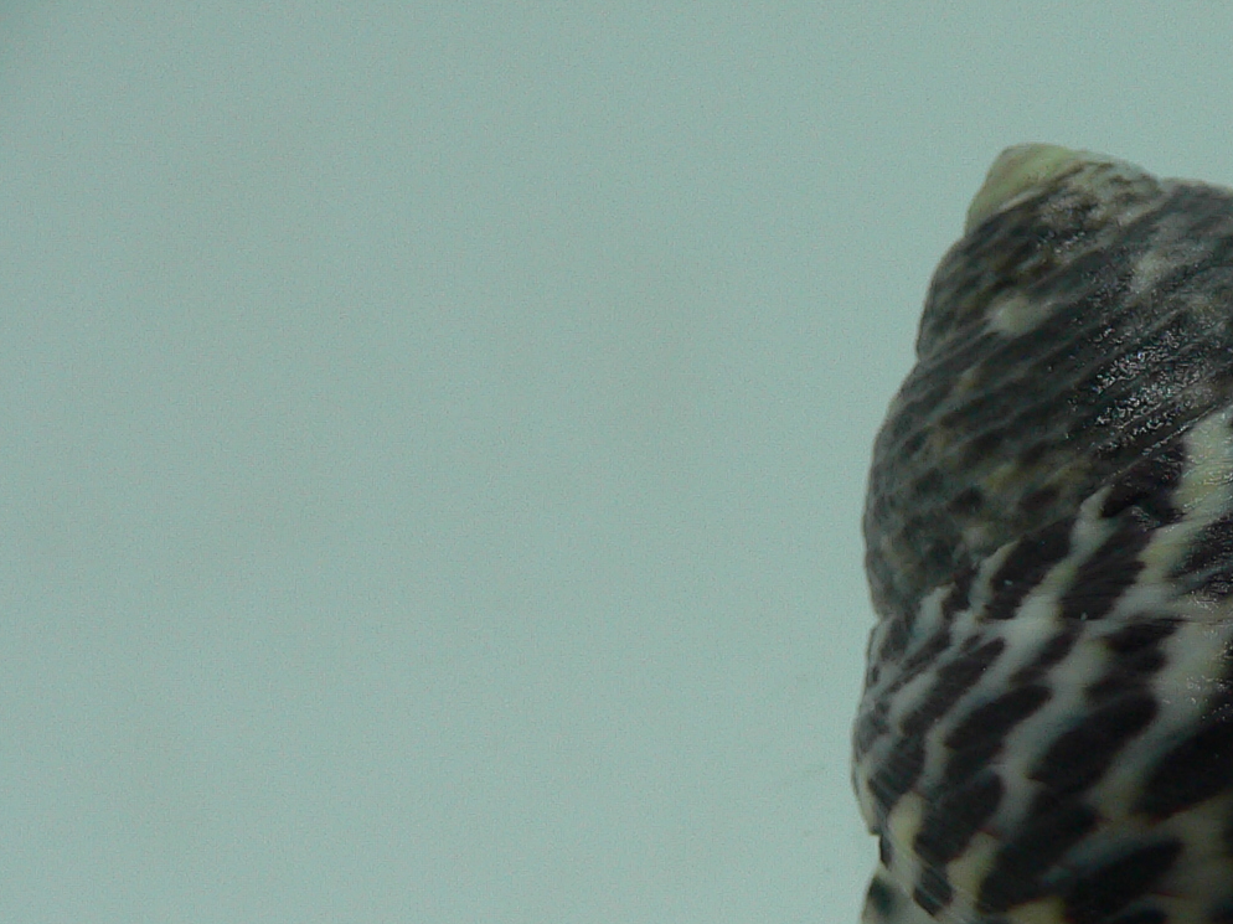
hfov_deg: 26.1
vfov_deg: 20.5
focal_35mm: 71
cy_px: 742
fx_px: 2528
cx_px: 1214
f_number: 2.8
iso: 80
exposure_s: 1/60
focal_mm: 4.6
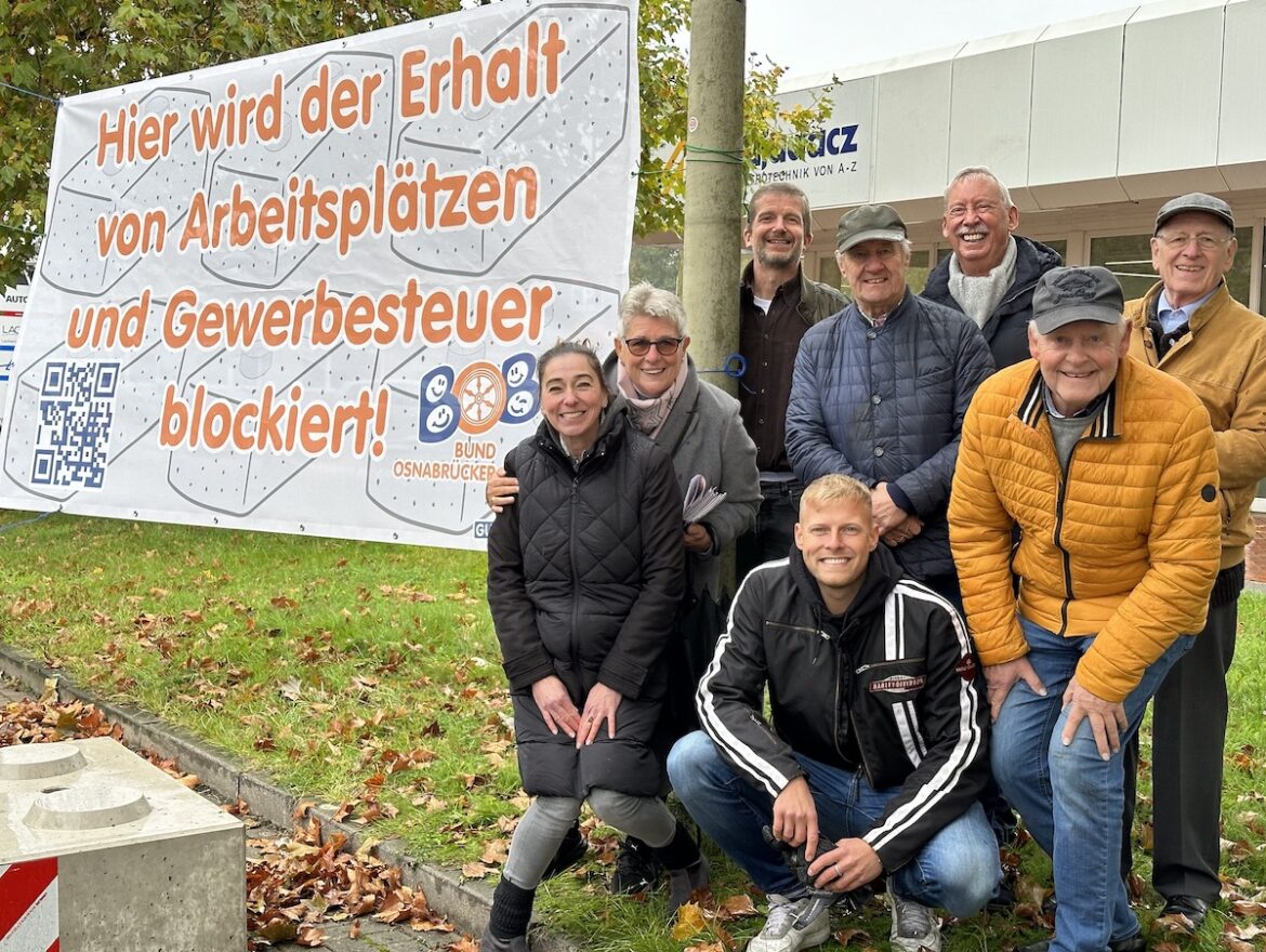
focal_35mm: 48
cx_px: 633
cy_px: 476
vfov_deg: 30.3
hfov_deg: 39.6
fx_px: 1757
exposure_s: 1/327
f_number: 1.78
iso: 64
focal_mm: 6.86
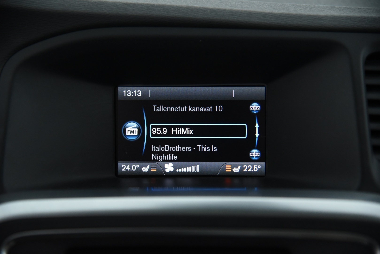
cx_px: 190
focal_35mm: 70
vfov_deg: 19.5
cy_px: 127
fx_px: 739
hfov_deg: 28.8
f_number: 4
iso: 4000
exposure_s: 1/50
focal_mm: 70
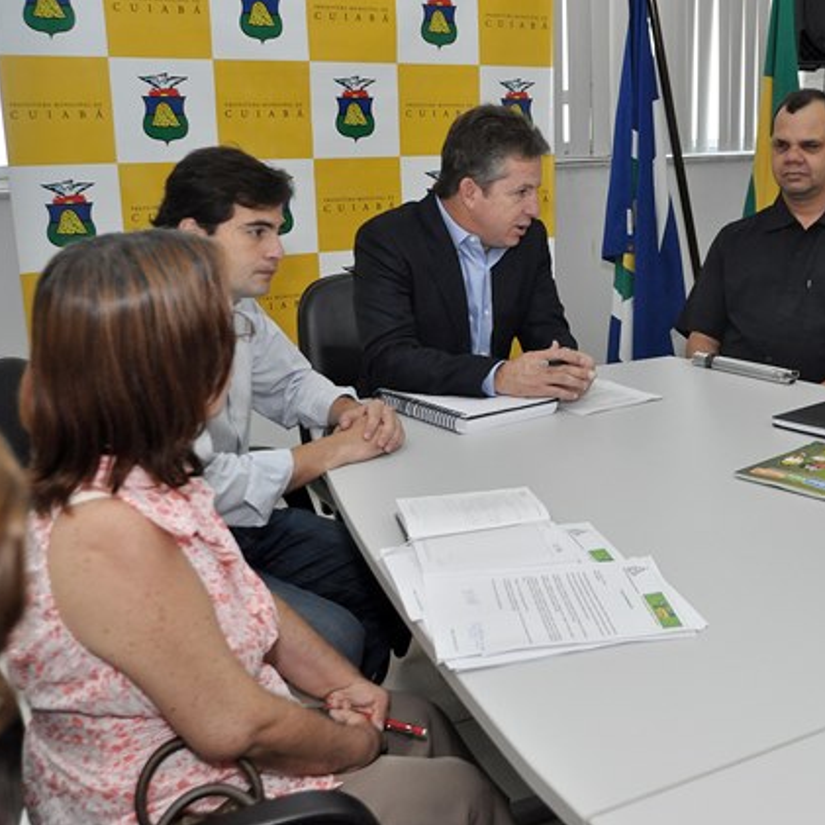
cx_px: 584
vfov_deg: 41.3
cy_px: 414
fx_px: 1096
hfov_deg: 40.5
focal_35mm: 41
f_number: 5
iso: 800
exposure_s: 1/125
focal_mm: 21
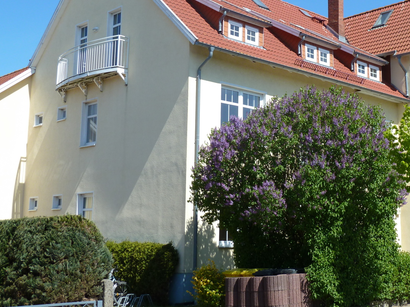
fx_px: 664
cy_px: 127
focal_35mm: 56
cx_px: 274
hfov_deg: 34.0
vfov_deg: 26.1
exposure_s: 1/400
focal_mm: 6.5
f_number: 4
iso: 80
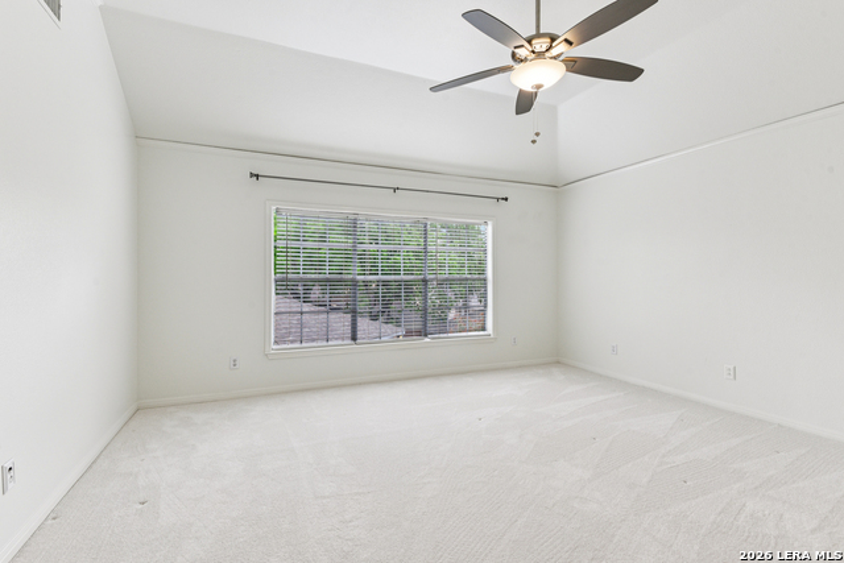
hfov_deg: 96.7
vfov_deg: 73.8
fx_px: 375
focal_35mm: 16
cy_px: 282
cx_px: 422
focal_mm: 16
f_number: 8
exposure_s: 1/25
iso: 400
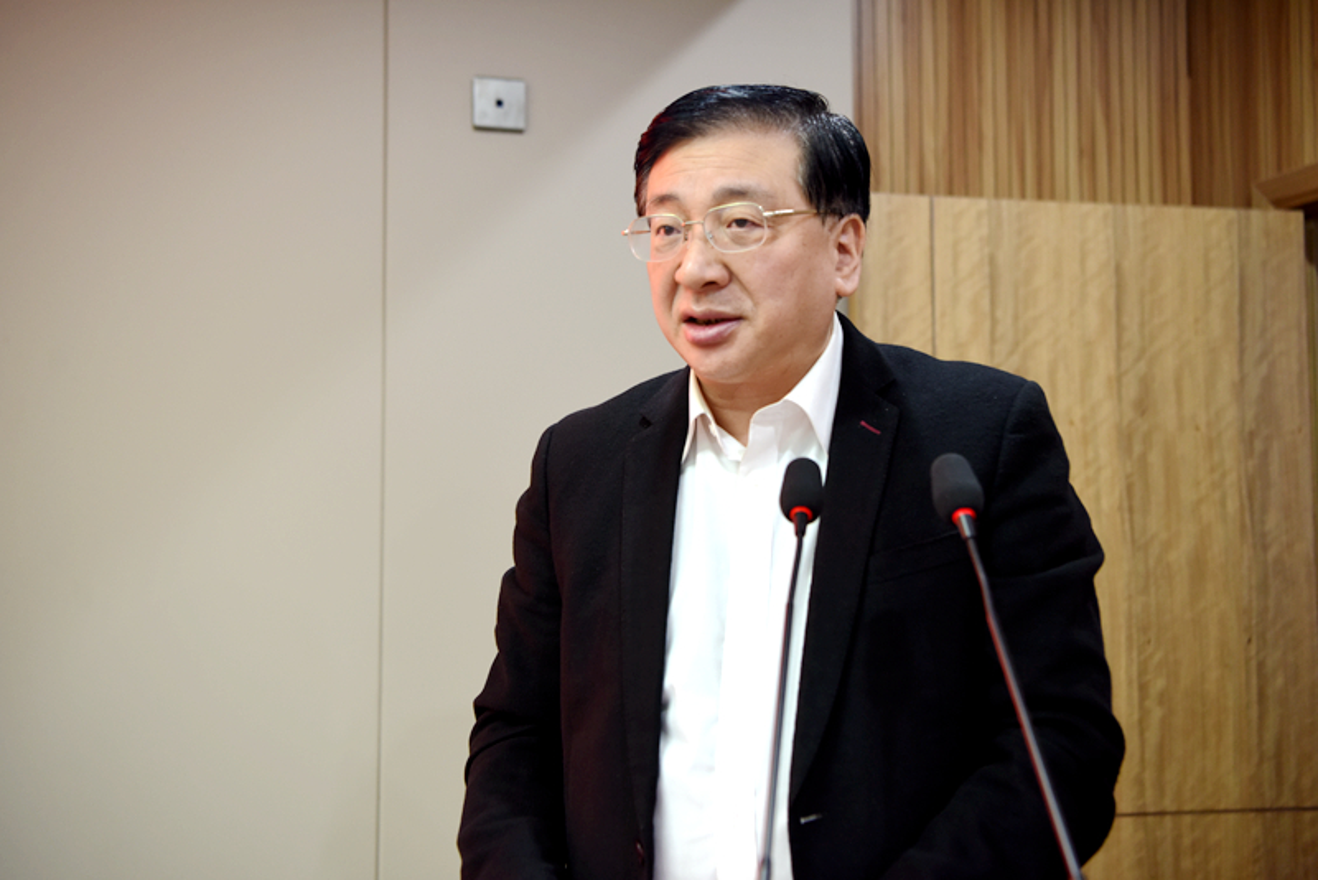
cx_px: 659
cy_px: 440
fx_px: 1465
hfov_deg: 48.4
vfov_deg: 33.4
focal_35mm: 40
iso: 1000
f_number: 3.5
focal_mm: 40
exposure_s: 1/50
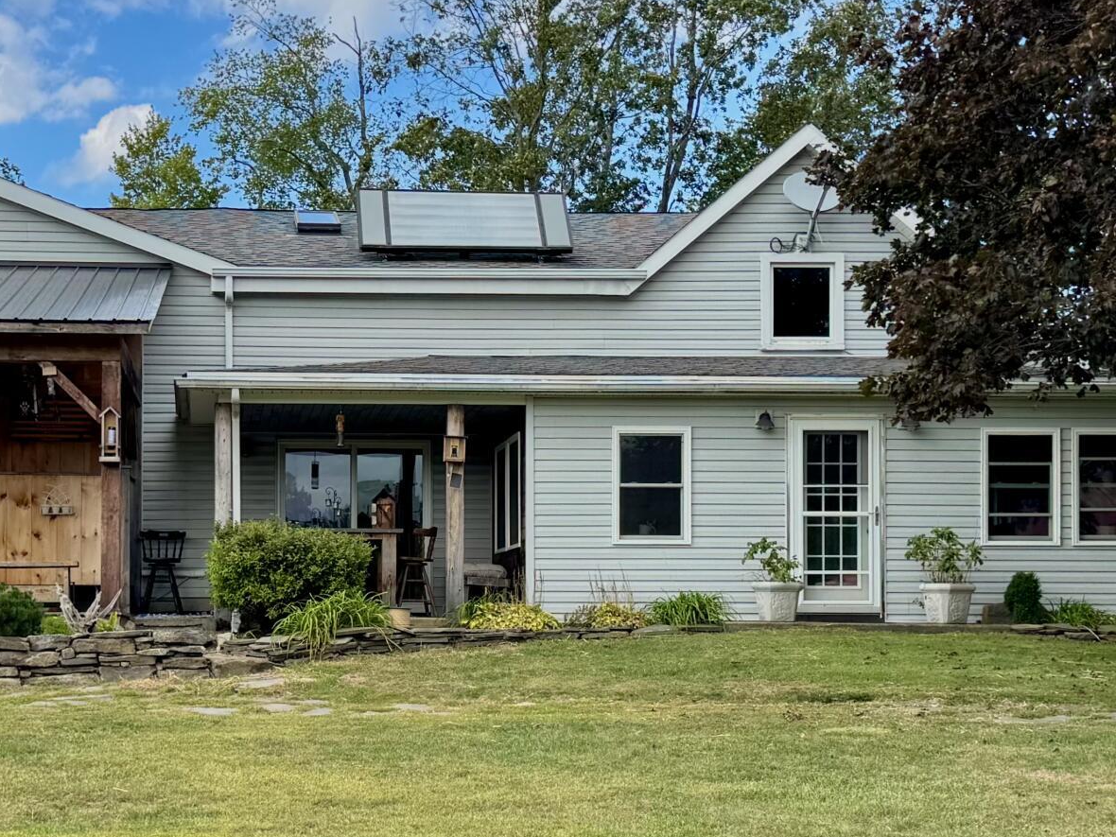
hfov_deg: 31.4
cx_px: 371
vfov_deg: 23.8
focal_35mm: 61
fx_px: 1967
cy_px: 606
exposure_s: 1/1524
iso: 80
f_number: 1.78
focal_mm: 6.76
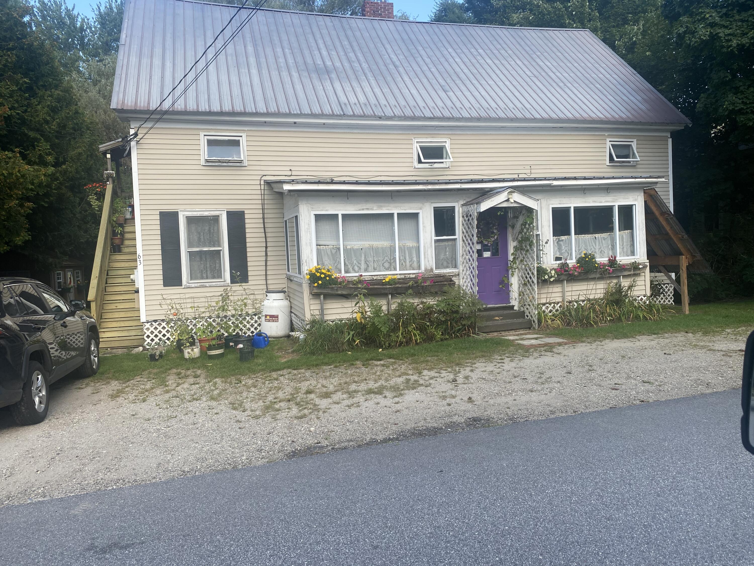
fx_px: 566
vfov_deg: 53.1
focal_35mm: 26
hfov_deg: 67.3
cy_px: 283
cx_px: 377
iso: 32
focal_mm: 4.25
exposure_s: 1/816
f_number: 1.8
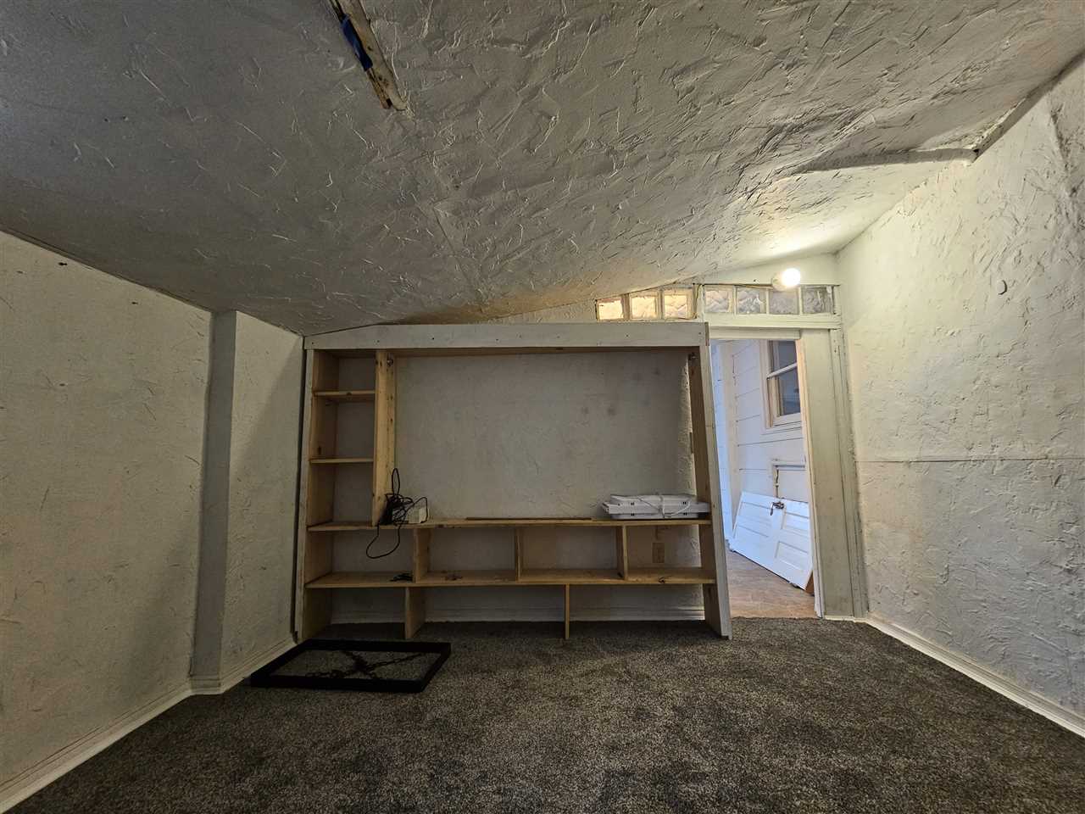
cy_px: 407
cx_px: 542
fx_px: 407
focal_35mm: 13
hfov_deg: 106.2
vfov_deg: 89.9
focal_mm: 2.2
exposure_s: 1/30
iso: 320
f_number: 2.2
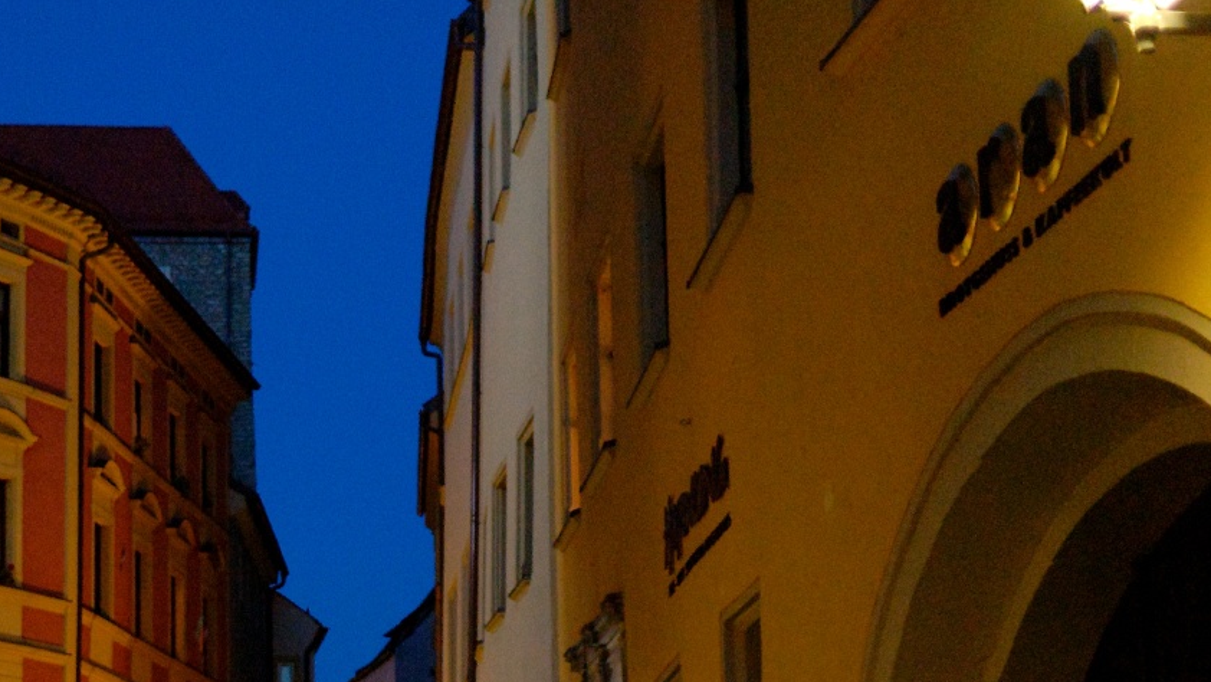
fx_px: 2377
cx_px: 295
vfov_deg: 16.1
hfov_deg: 28.2
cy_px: 635
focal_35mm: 74
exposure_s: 1/60
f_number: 1.4
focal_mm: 30
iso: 1250
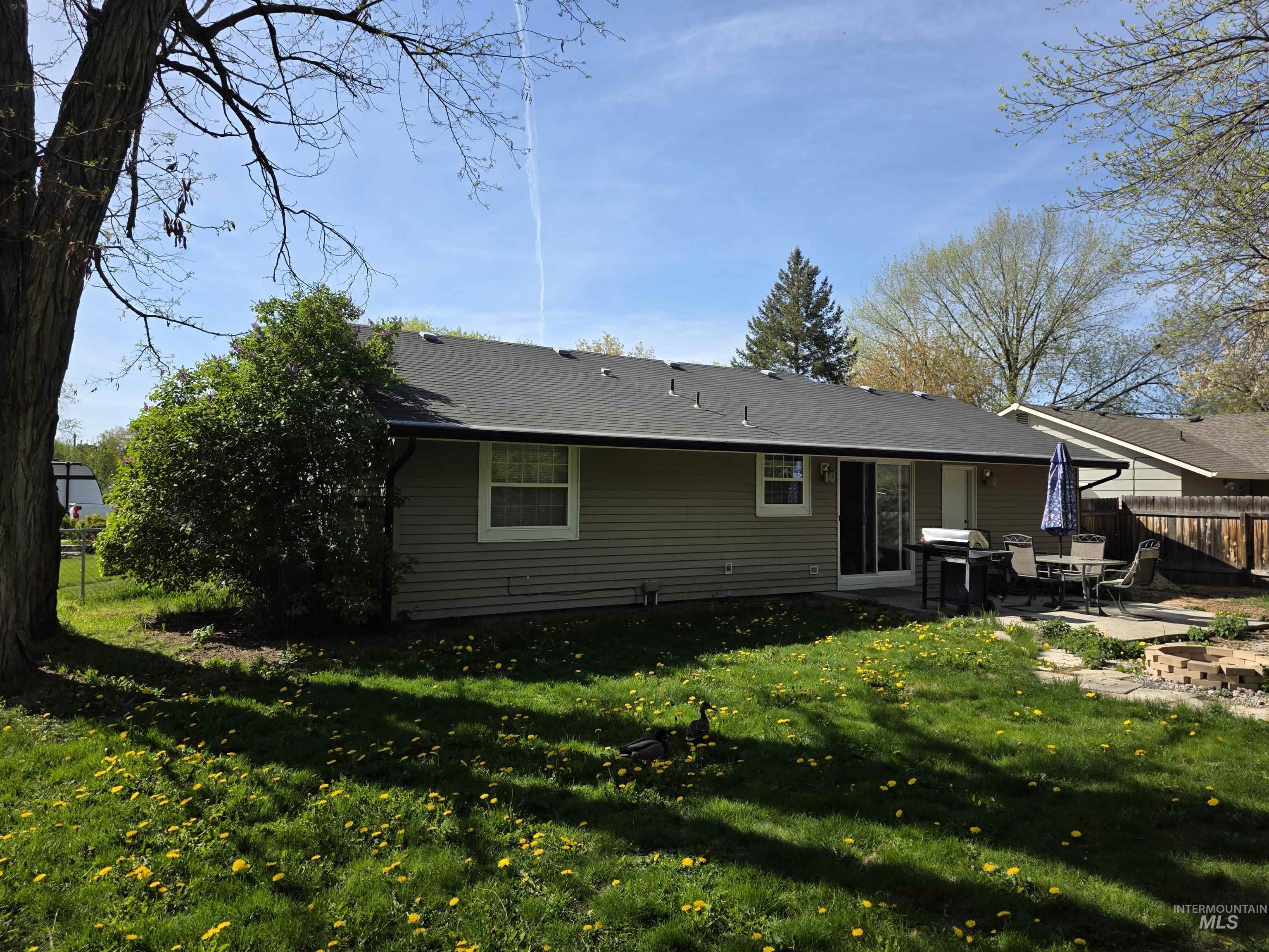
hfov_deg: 73.9
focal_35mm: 23
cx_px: 634
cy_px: 476
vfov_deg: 58.9
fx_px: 843
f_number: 1.7
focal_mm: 6.3
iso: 80
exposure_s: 1/4333
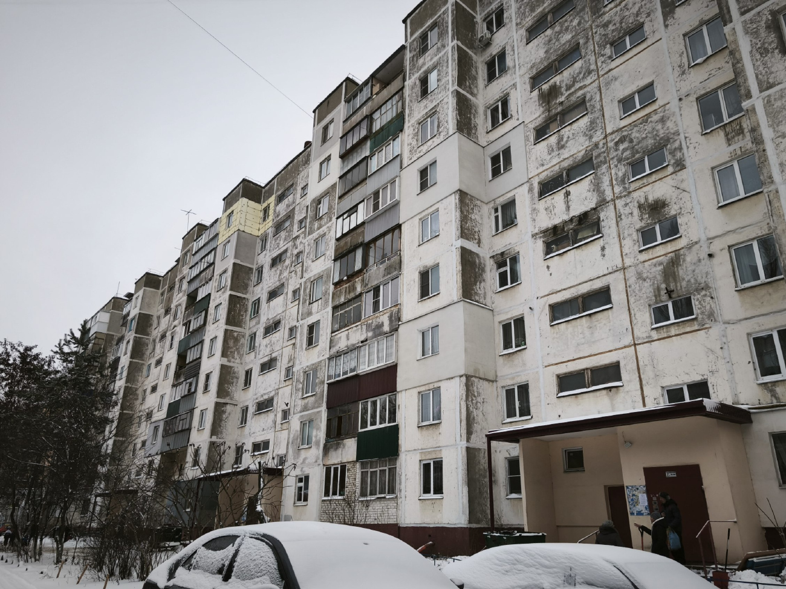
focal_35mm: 23
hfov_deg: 73.9
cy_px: 294
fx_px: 522
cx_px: 393
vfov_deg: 58.9
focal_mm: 5.35
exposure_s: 1/801
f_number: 1.7
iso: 80
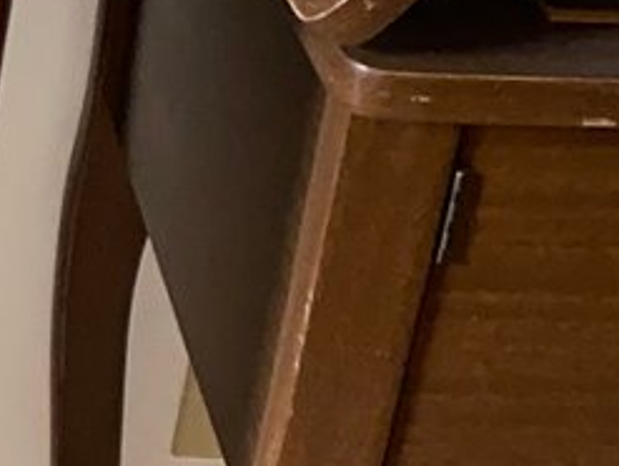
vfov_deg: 9.4
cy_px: 264
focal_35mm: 159
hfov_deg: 10.0
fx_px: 2847
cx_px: -1081
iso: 80
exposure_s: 1/17
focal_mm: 4.25
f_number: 1.8
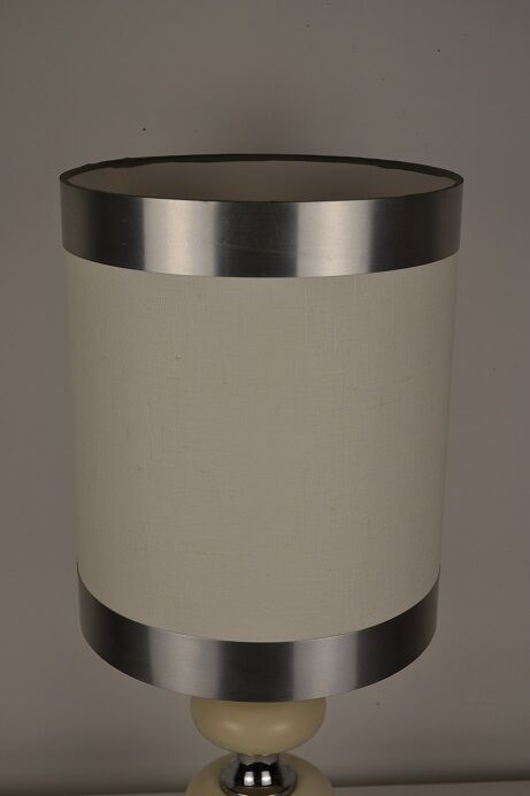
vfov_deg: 37.9
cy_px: 398
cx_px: 265
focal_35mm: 52
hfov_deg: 25.7
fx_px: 1160
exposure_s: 1/125
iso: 110
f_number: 5.6
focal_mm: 35
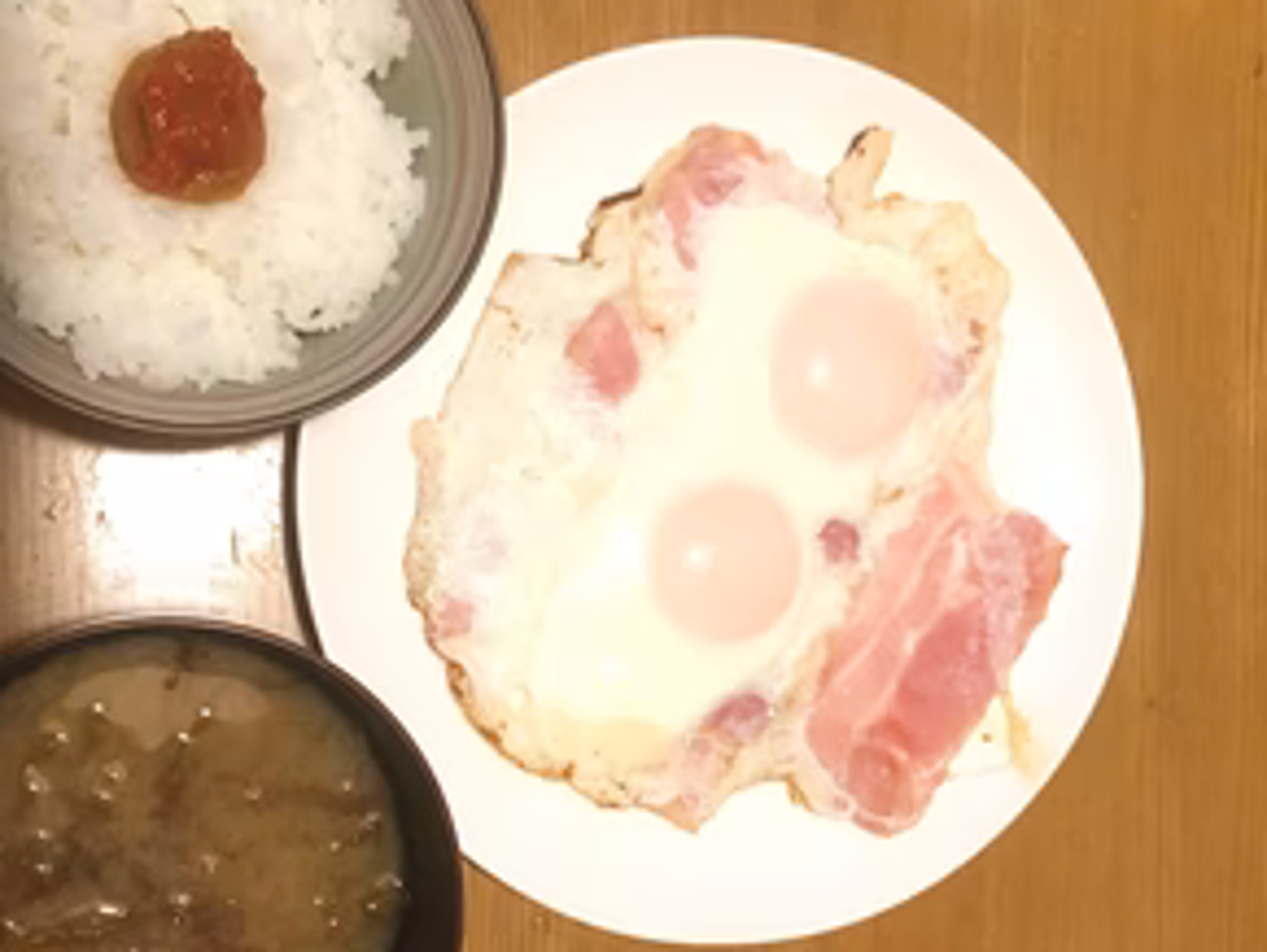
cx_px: 524
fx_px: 1465
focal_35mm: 40
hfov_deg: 46.6
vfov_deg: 35.9
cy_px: 542
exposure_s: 1/15
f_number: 2.2
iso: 200
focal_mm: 4.15
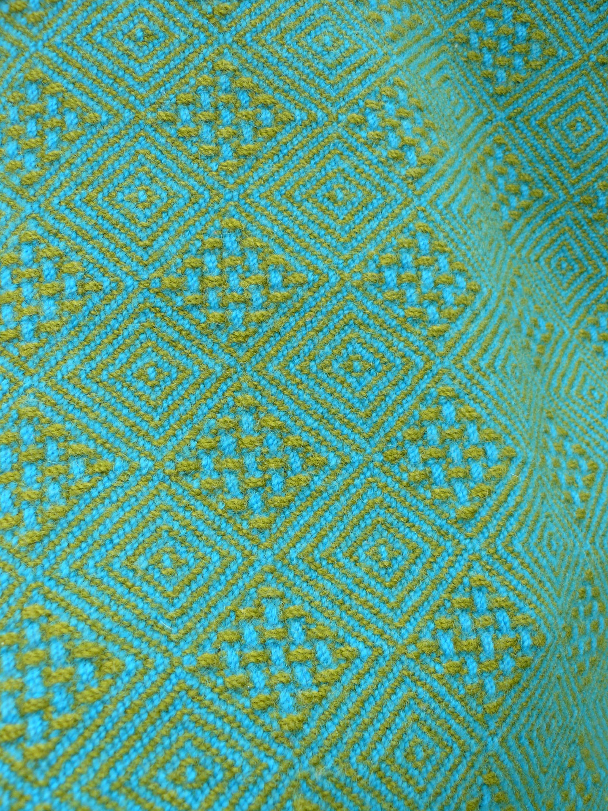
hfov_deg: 39.7
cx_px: 304
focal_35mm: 36
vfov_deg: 51.4
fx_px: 843
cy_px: 406
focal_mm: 6
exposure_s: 1/100
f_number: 3.2
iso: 100
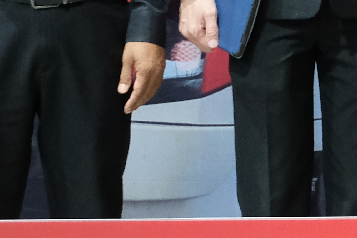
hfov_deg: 8.9
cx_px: 291
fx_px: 2291
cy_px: -44
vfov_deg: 5.9
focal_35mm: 231
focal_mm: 29.3
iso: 2500
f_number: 4.3
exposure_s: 1/9
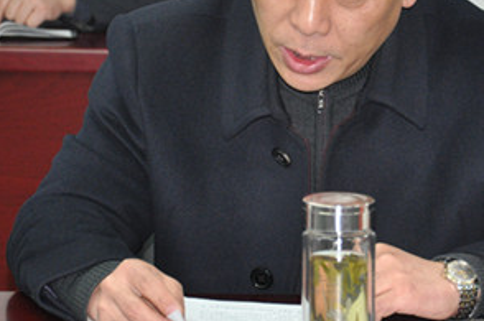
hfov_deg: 8.9
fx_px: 3114
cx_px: 387
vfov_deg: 5.9
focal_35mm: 232
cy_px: 137
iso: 800
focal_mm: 70
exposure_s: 1/60
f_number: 5.3
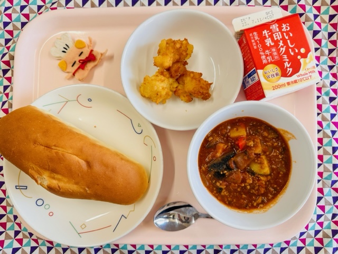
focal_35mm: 24
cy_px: 127
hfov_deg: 71.6
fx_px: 234
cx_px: 169
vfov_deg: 56.8
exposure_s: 1/121
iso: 80
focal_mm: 6.86
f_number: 1.78
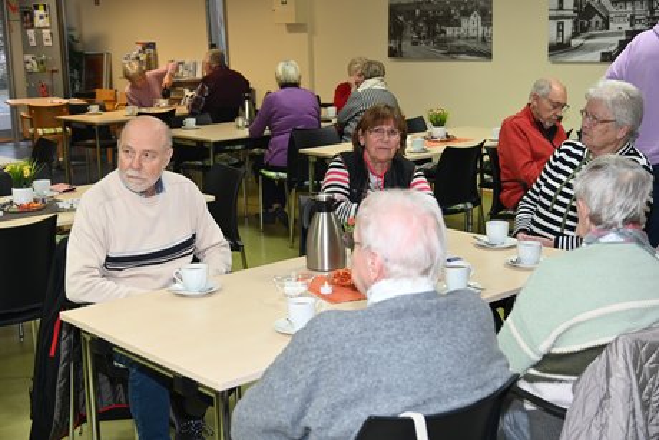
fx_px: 916
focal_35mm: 50
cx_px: 330
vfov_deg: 27.0
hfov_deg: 39.6
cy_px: 220
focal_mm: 50
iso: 1000
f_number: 5.6
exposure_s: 1/60
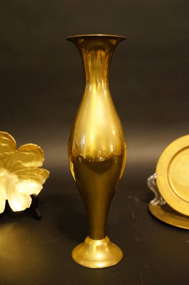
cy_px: 142
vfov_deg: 49.6
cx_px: 94
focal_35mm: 39
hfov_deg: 34.1
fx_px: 308
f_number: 4.5
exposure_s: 1/40
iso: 3200
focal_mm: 26
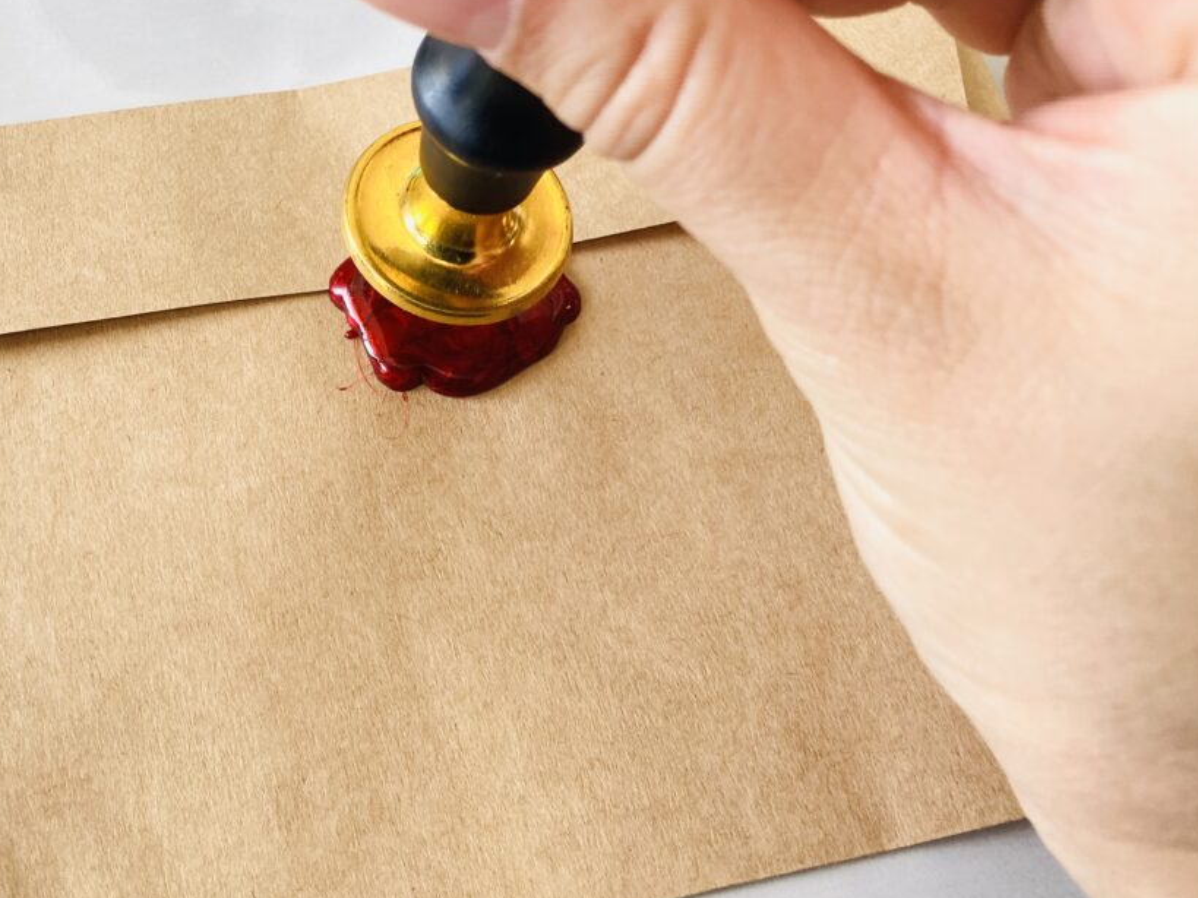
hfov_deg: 52.3
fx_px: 1211
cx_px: 491
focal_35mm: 35
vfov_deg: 40.5
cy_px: 354
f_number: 1.8
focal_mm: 3.99
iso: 50
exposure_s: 1/60
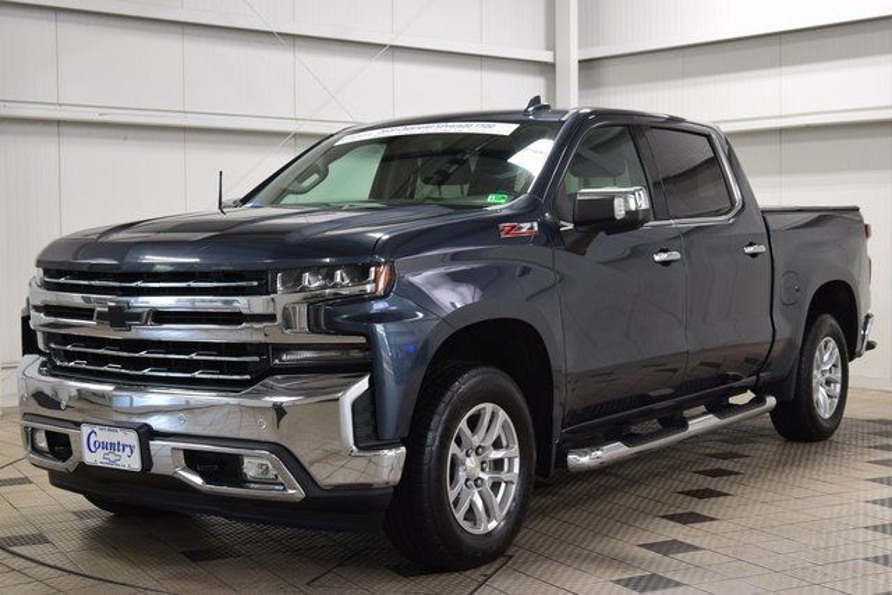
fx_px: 1338
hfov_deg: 36.9
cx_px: 446
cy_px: 298
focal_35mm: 54
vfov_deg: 25.1
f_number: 6.3
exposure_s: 1/15
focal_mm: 36
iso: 400
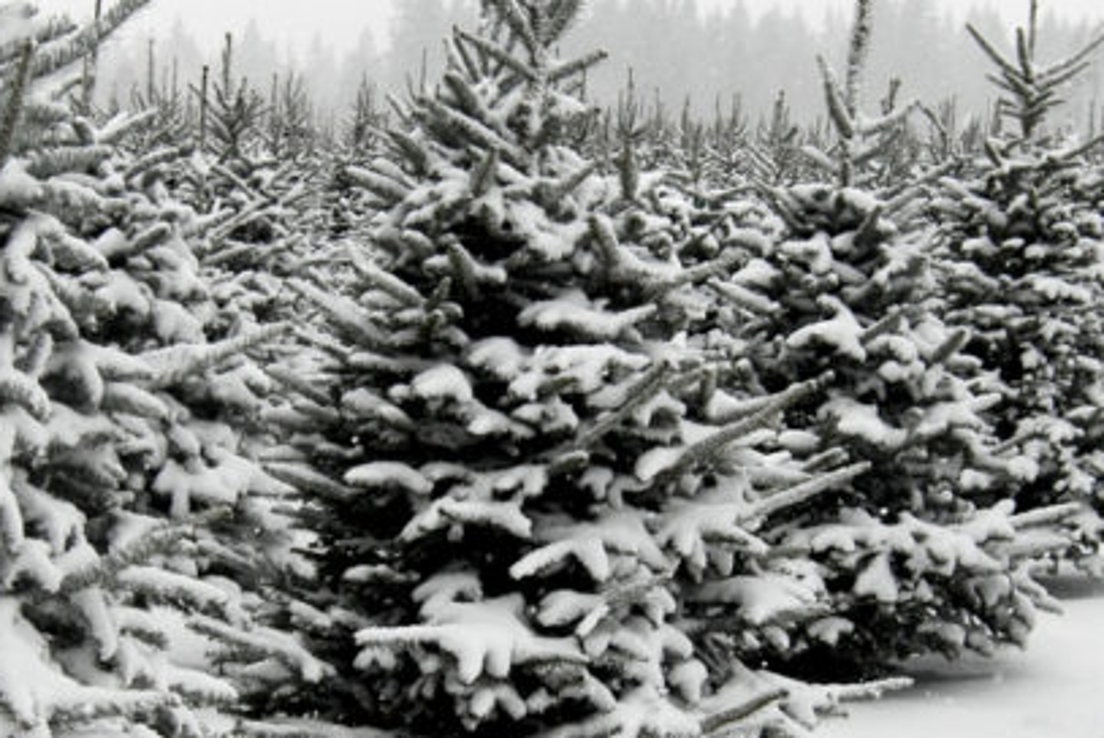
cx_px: 572
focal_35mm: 83
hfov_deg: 24.5
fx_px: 2547
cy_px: 449
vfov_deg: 16.5
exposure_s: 1/500
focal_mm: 22
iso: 200
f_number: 5.6
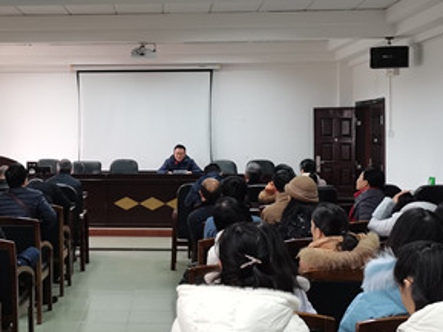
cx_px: 129
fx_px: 691
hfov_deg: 35.0
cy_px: 130
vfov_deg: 27.0
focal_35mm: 54
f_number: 1.8
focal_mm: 5.58
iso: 320
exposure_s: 1/33.3
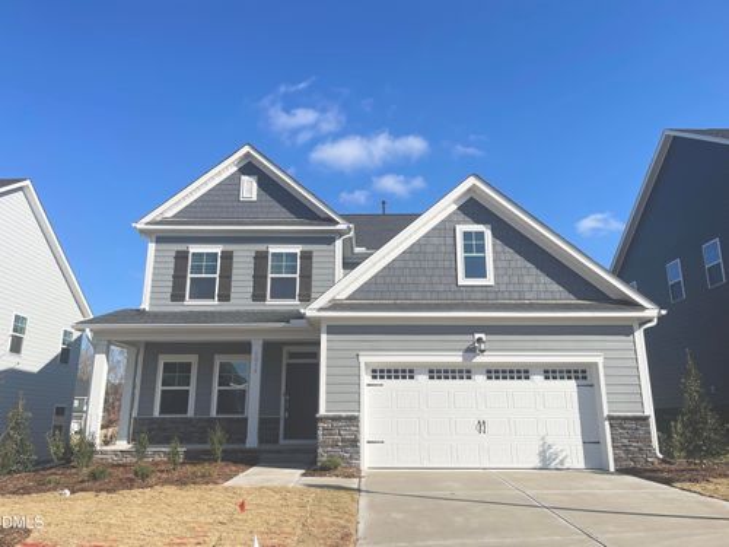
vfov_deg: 54.9
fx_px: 526
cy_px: 274
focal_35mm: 25
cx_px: 364
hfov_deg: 69.4
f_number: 1.6
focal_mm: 5.1
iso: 32
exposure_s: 1/4717
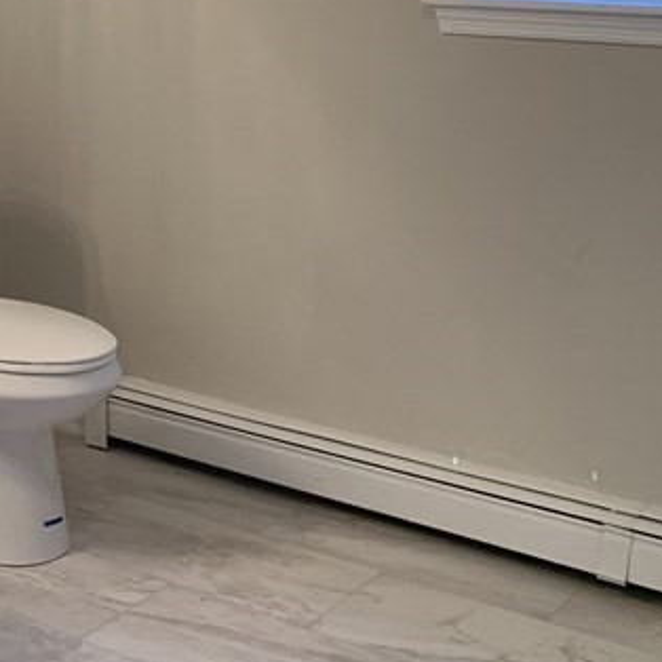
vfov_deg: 22.2
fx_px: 1623
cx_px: -137
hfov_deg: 21.4
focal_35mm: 75
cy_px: 2
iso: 50
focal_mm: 4.25
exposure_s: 1/60
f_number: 1.8
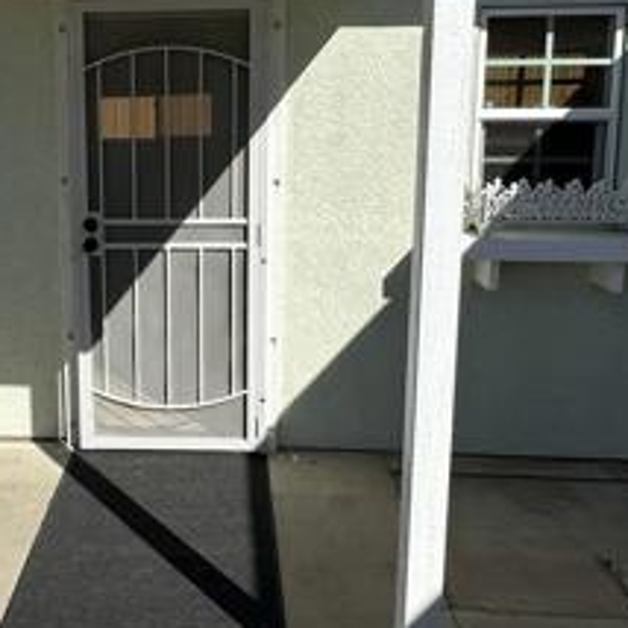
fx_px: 759
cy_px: 220
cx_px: 153
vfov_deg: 44.4
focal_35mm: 37
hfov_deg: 43.4
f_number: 2.2
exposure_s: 1/5051
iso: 50
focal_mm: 2.22
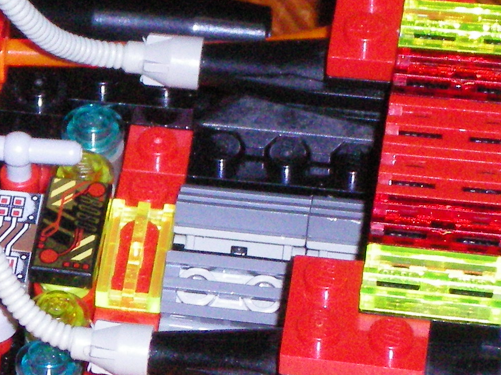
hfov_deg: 5.3
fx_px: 5412
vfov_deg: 4.0
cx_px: -131
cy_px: 278
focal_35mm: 374
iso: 400
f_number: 5.9
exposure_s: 1/125
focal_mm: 18.9
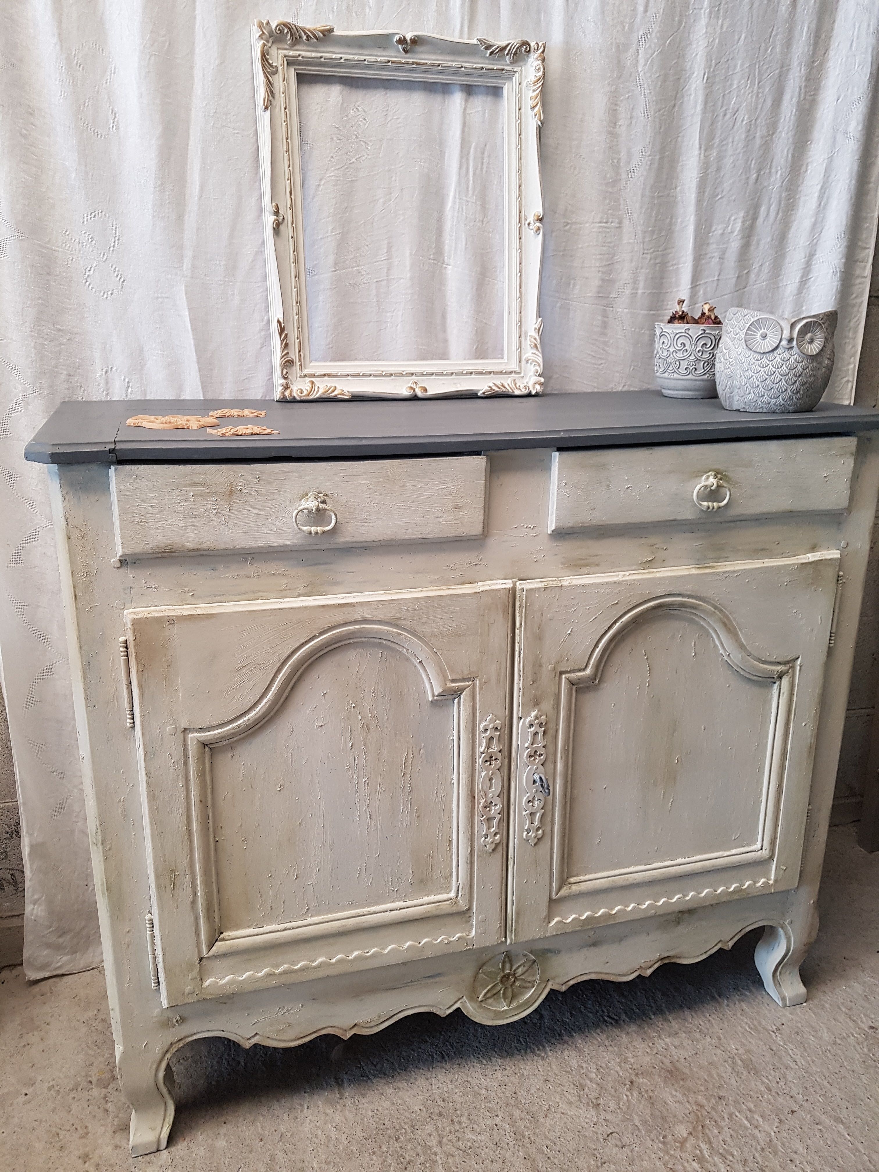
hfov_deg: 53.1
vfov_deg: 67.3
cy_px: 586
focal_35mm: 26
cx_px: 440
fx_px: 880
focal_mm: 4.2
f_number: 1.7
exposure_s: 1/33
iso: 125
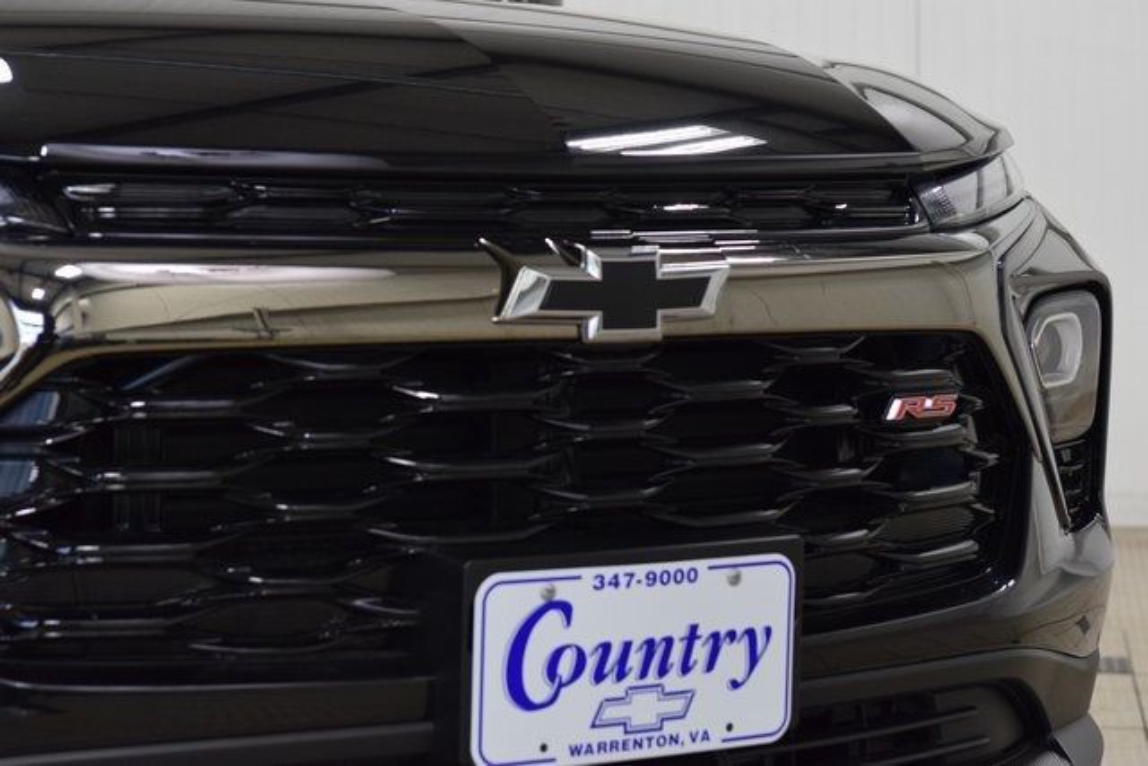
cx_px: 574
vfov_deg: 14.7
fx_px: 2966
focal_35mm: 93
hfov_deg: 21.9
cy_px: 383
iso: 1600
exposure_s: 1/125
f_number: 4.5
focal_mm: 62
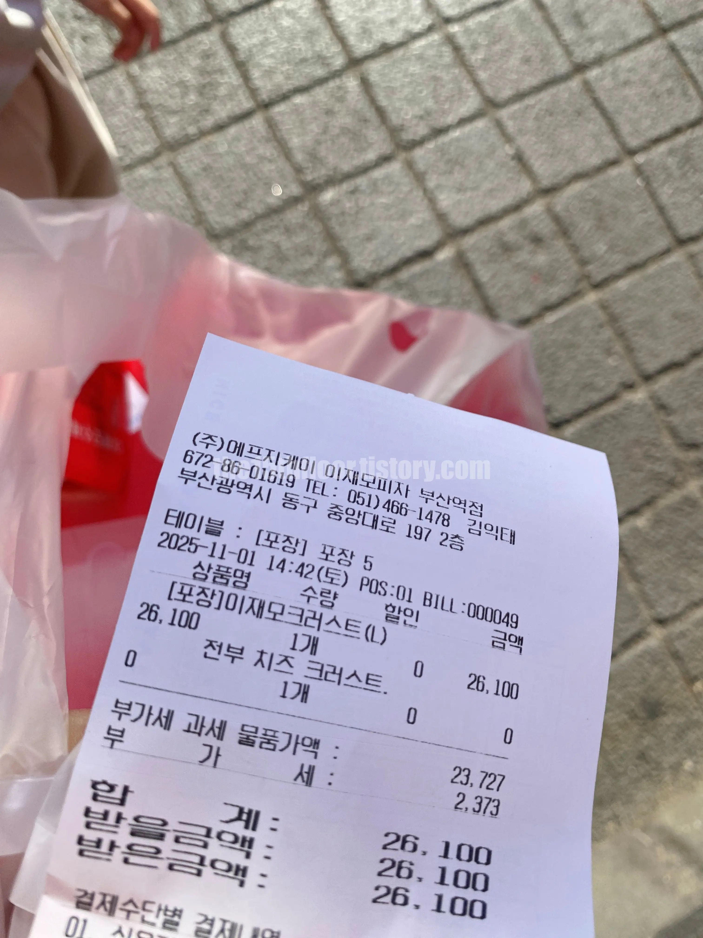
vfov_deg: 69.4
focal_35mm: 25
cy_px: 469
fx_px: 677
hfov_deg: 54.9
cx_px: 352
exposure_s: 1/1701
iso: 32
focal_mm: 4.25
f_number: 1.8
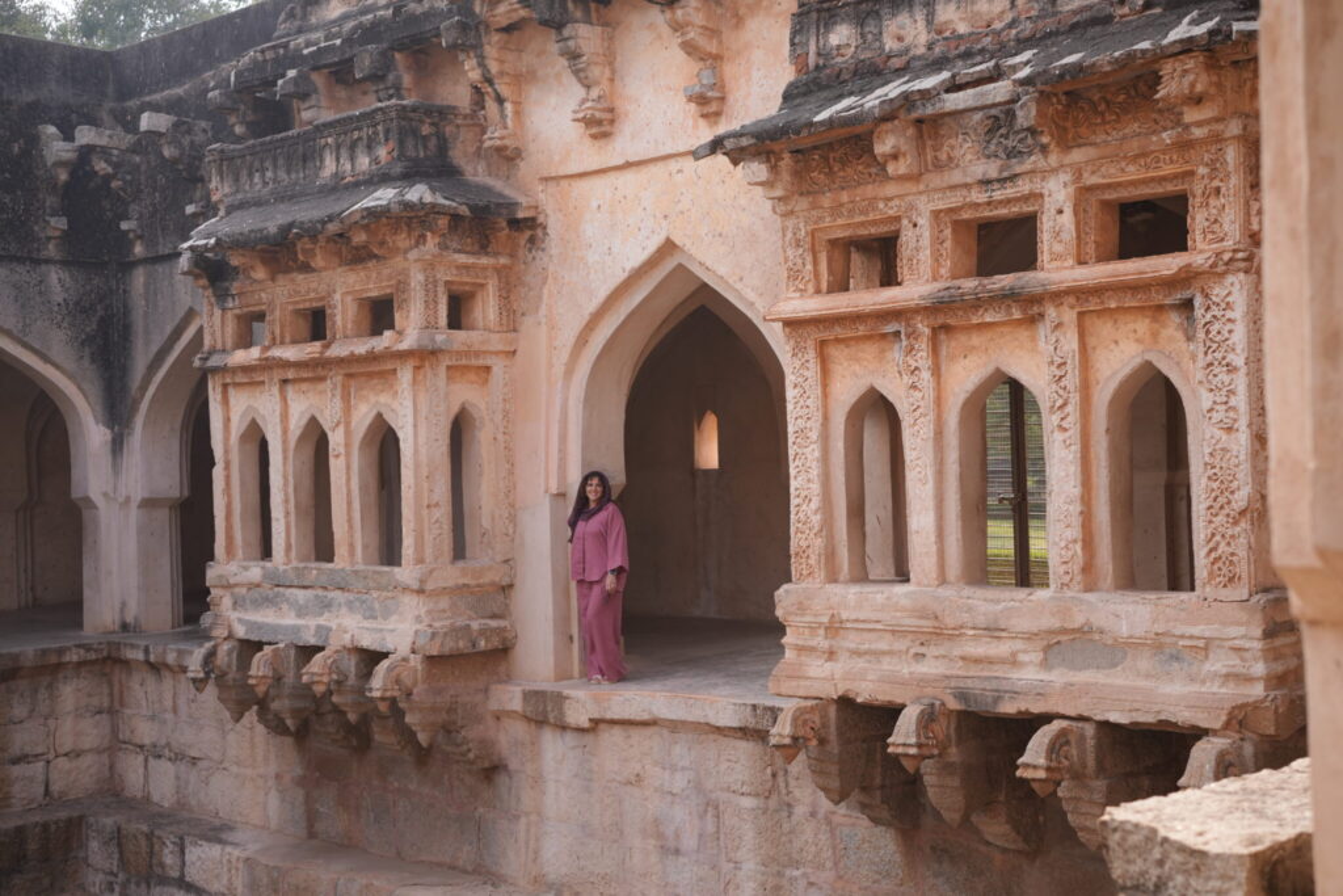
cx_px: 672
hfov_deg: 39.6
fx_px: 1865
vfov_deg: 27.0
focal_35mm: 50
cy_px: 448
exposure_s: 1/800
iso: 250
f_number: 3.5
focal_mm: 50
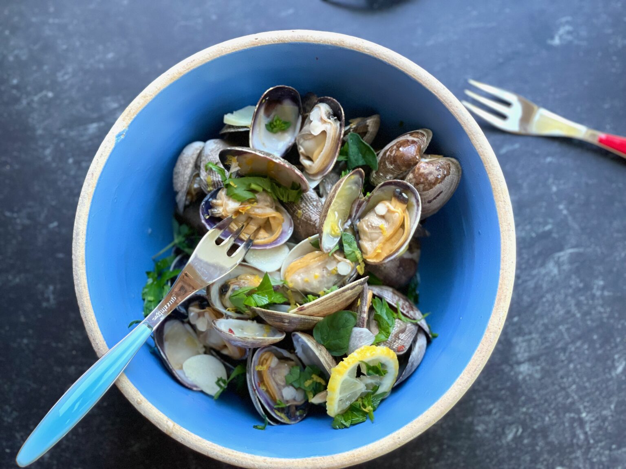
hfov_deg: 30.3
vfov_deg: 22.9
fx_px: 1157
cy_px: 234
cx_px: 313
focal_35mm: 64
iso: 250
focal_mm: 7.5
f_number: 2.2
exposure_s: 1/81
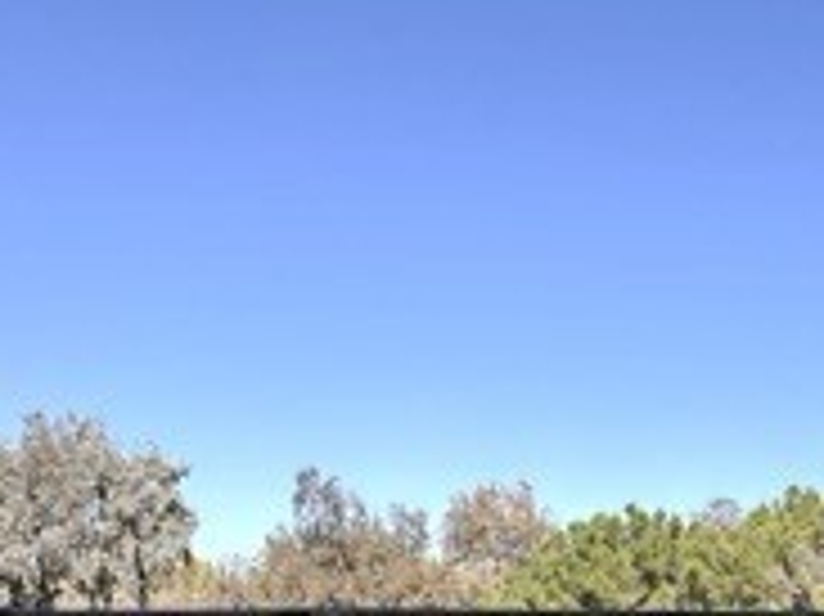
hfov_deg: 36.2
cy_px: 643
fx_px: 1166
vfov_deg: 27.6
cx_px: 765
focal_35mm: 49
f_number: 2.2
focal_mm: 2.22
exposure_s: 1/1370
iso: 50
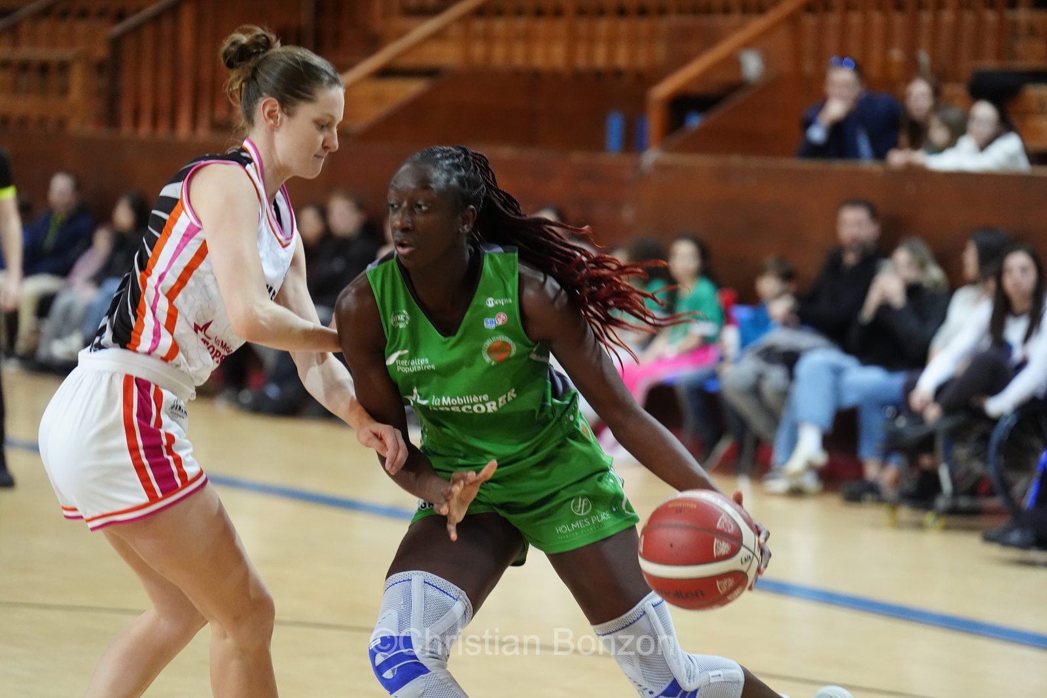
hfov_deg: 15.9
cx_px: 524
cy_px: 349
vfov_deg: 10.6
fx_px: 3751
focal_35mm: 129
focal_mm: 129
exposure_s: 1/800
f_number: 2.8
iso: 5000
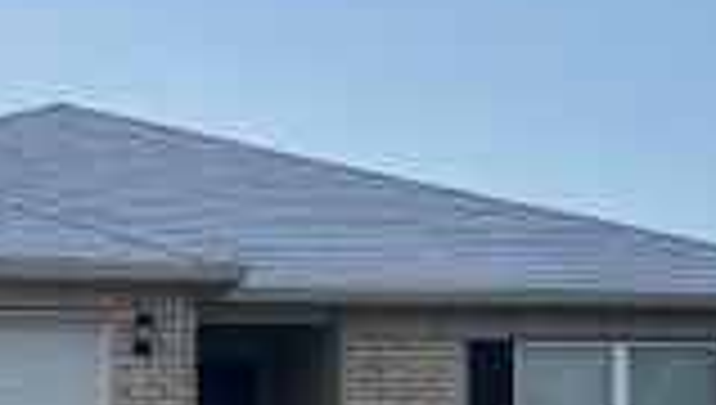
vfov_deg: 14.3
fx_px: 1559
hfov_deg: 25.2
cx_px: 104
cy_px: 493
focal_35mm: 82
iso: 100
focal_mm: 6.86
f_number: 1.78
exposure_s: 1/121
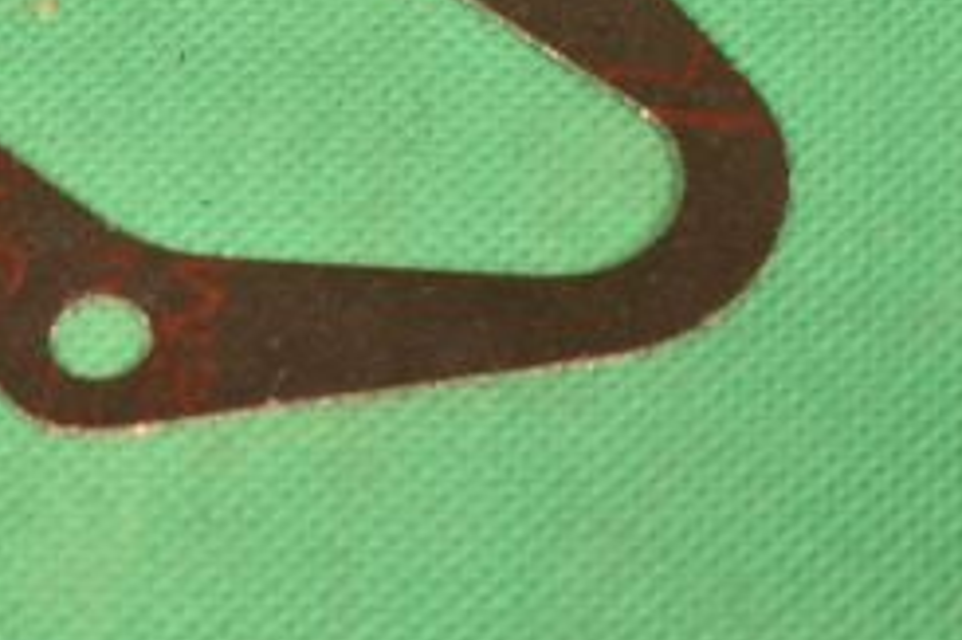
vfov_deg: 7.1
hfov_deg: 10.8
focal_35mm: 191
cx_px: 294
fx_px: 5100
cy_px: -20
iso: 1400
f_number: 14
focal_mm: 52
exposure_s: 1/80
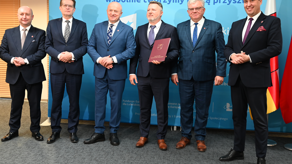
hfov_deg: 51.6
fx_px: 302
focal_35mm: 39
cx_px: 137
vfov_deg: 30.4
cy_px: 80
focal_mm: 34
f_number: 4
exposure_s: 1/40
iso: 1100
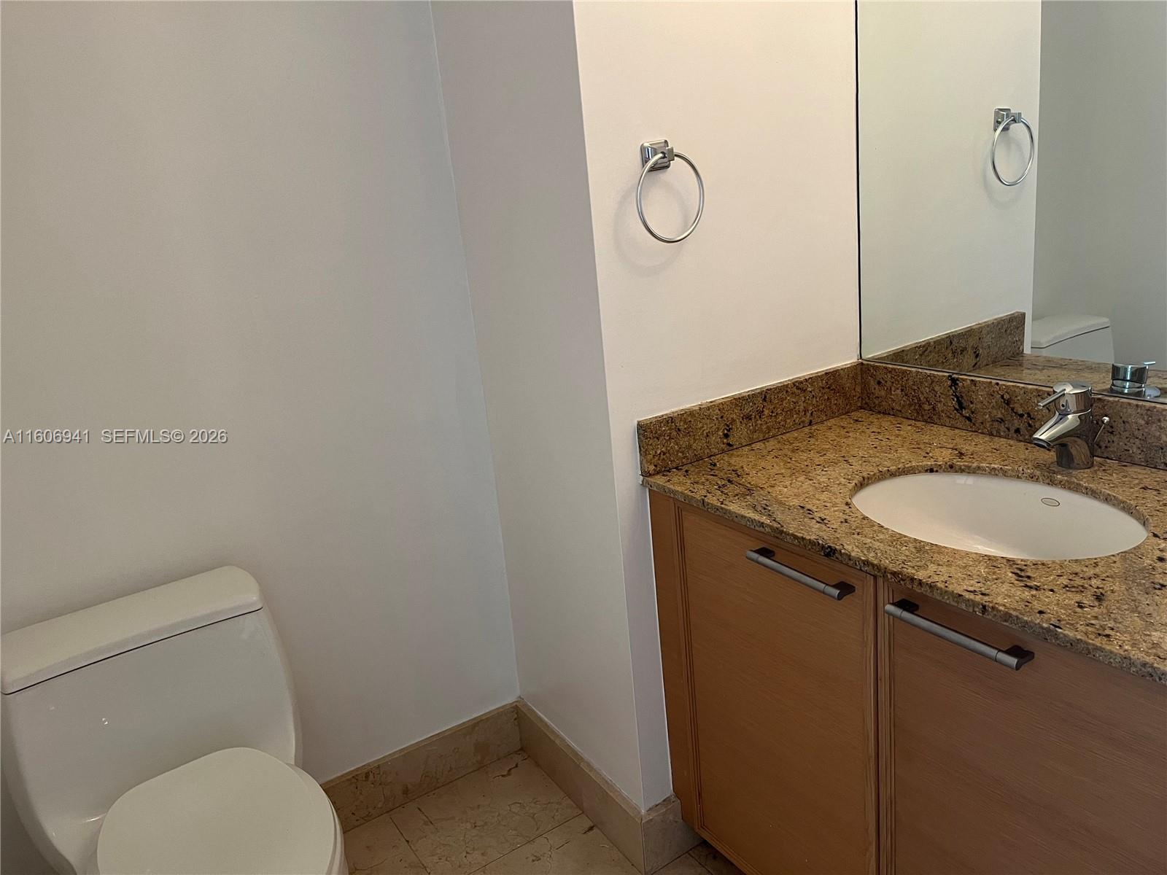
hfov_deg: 67.3
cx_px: 584
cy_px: 438
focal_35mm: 26
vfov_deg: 53.1
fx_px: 877
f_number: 1.6
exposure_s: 1/60
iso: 125
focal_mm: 5.1
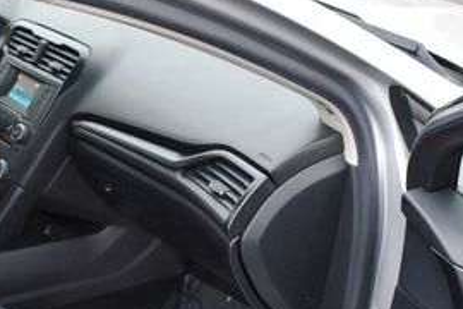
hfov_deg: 31.3
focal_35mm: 64
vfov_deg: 21.1
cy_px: 217
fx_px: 823
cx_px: 175
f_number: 3.5
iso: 1100
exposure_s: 1/125
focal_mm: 18
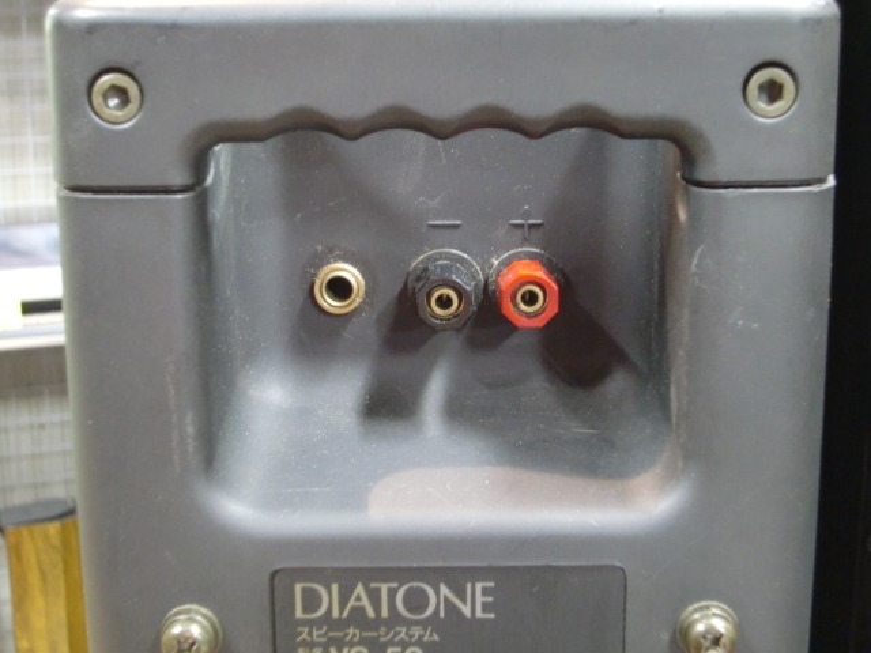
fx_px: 1384
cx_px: 436
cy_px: 326
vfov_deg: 26.6
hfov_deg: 34.9
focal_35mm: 55
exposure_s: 1/3.33
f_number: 3.6
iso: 400
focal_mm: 9.8
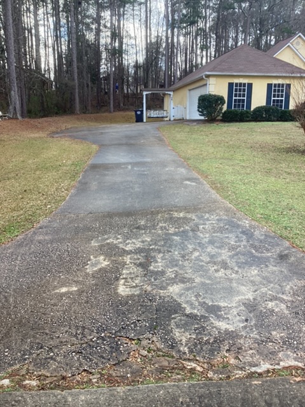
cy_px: 204
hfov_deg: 45.4
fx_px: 364
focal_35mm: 31
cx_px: 152
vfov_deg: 58.4
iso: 25
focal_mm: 3.3
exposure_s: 1/136
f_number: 2.4
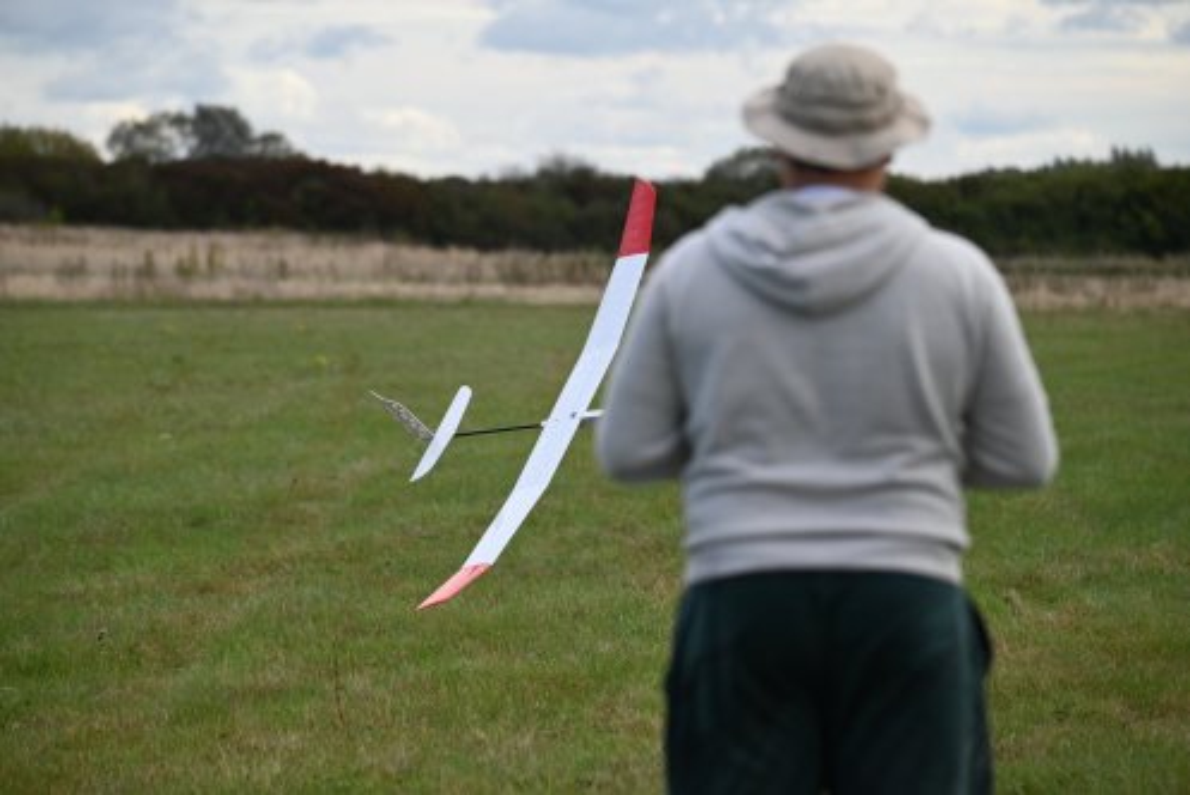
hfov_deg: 9.8
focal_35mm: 210
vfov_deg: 6.6
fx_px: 6945
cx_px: 595
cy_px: 398
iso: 640
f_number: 5.6
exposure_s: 1/2000
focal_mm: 210
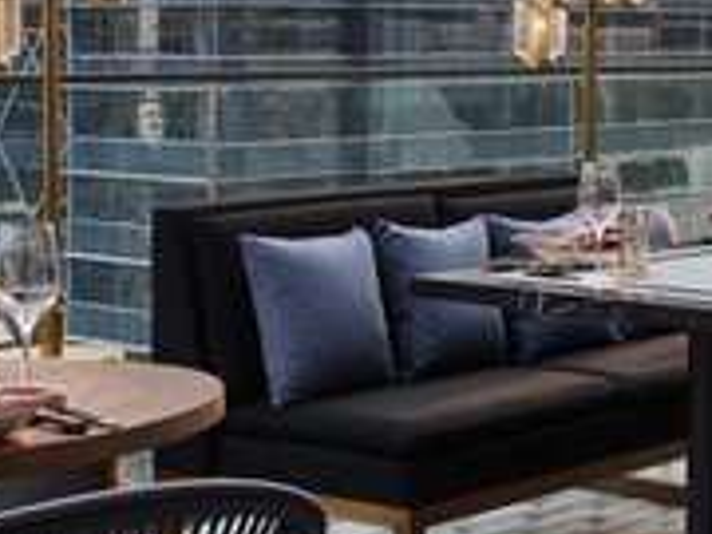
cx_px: 605
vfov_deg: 14.1
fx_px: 2139
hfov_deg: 18.7
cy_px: 40
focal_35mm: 104
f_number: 16
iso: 100
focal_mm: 49
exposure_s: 1/10
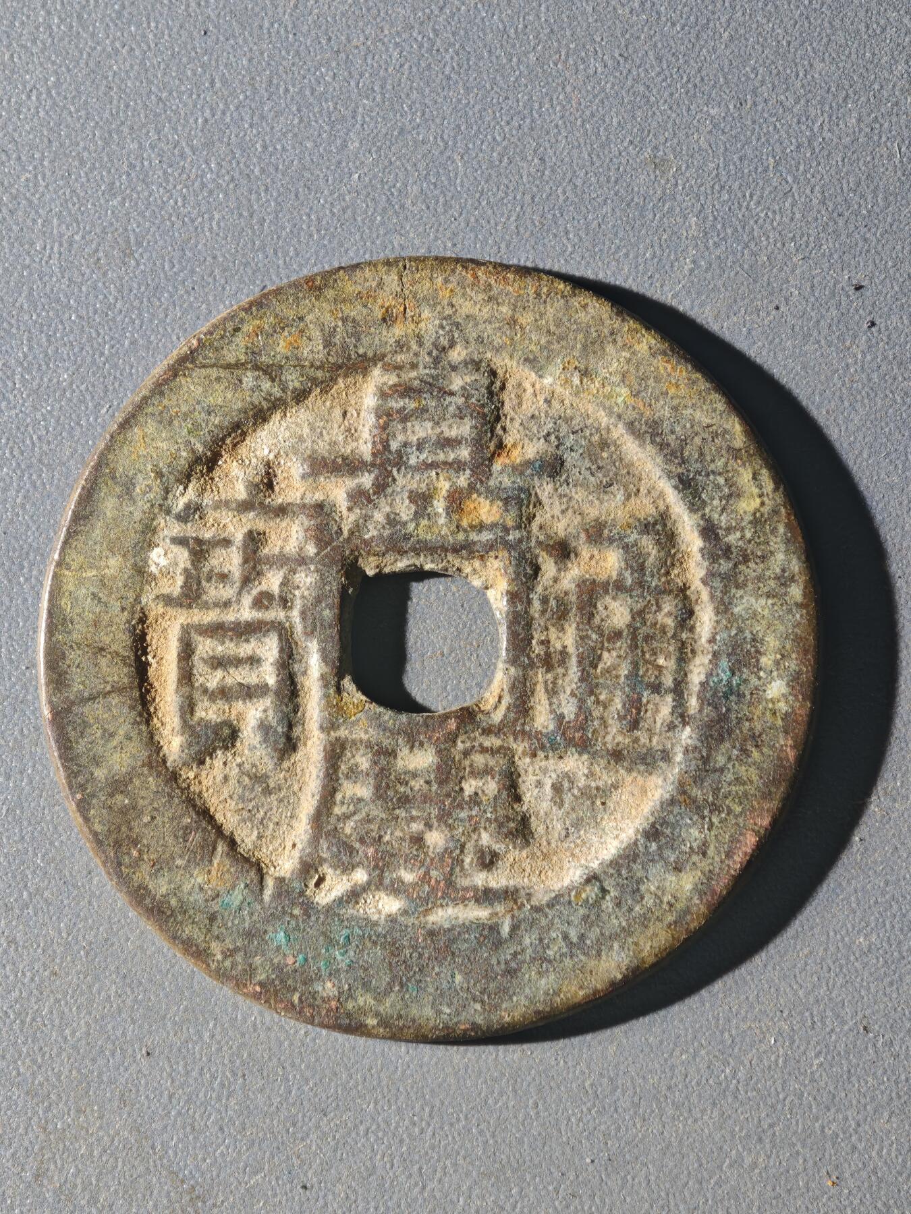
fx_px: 3369
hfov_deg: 15.4
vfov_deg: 20.4
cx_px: 456
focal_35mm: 96
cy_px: 607
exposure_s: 1/100
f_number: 2
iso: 250
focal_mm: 9
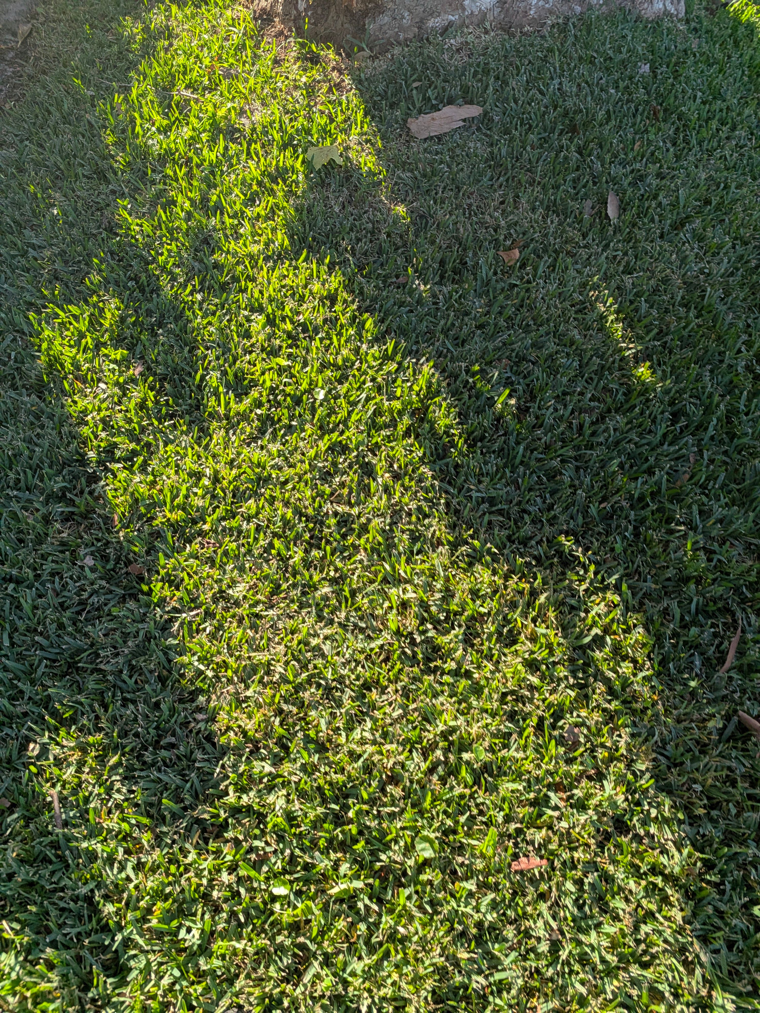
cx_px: 380
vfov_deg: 71.6
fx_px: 703
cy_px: 506
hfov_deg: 56.8
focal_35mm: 24
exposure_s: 1/419
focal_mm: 4.53
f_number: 1.7
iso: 33
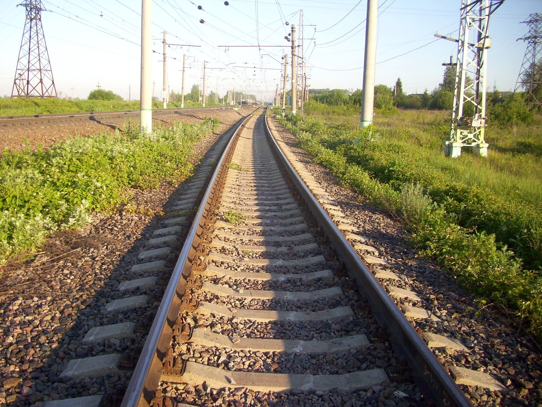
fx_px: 532
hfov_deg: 54.0
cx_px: 271
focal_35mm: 34
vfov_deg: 41.8
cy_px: 204
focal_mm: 5.7
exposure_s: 1/400
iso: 80
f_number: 2.9
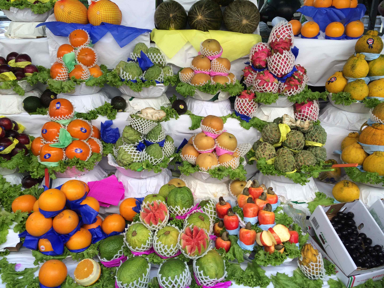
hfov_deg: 60.0
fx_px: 333
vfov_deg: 46.8
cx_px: 192
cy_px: 144
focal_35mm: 30
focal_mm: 4.12
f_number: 2.2
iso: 40
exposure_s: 1/60
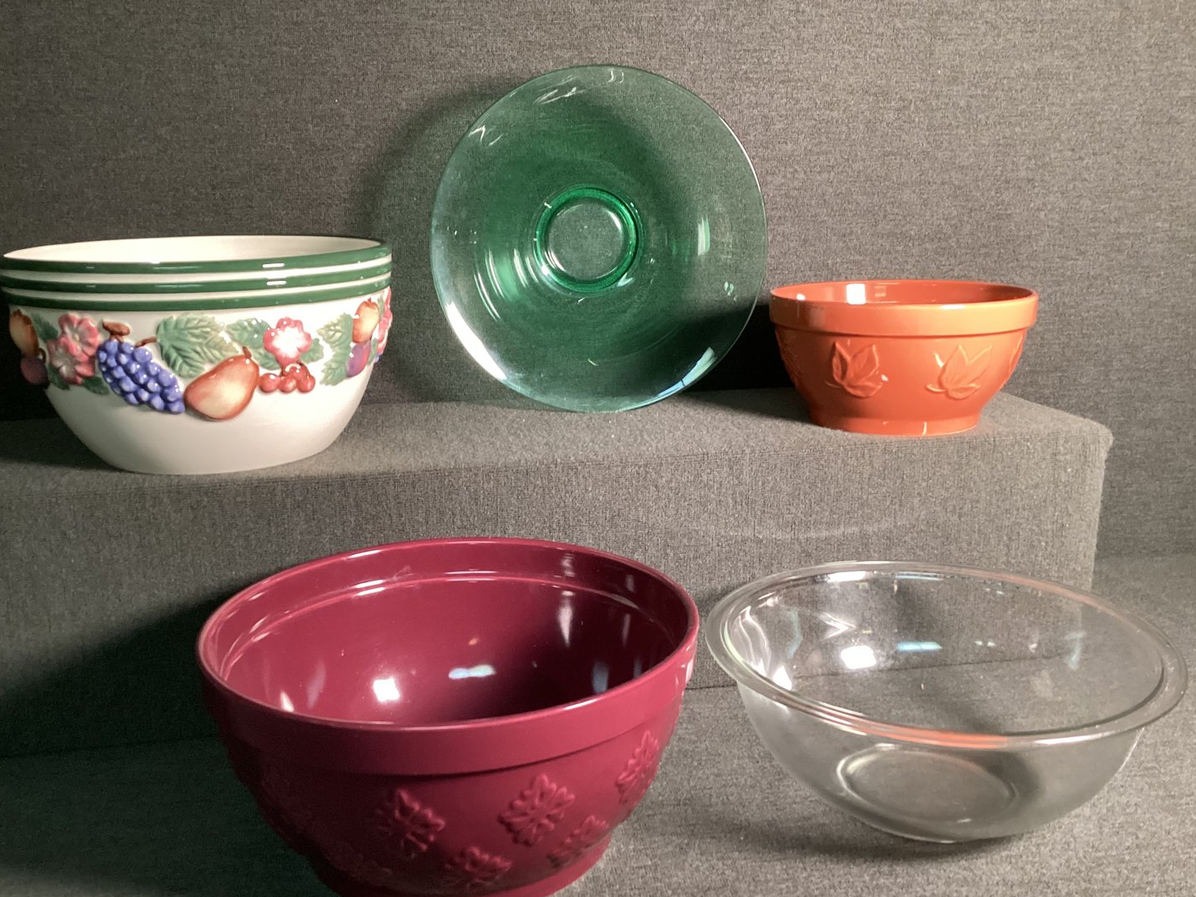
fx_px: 1140
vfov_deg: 43.0
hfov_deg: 55.3
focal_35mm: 33
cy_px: 448
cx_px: 589
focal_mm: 3.3
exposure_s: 1/40
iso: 320
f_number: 2.4
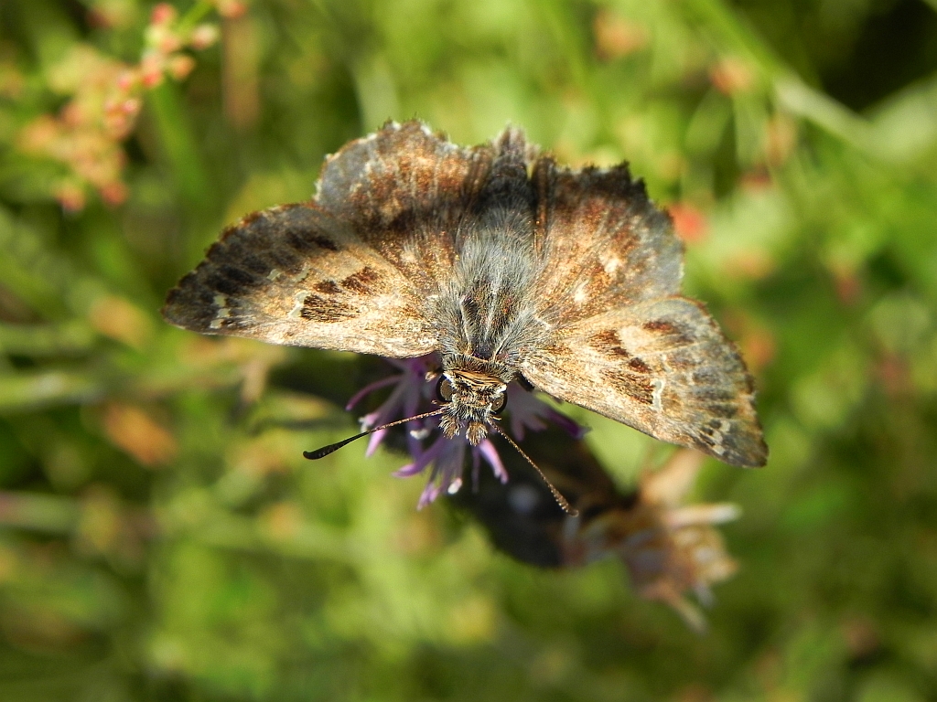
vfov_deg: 14.1
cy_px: 351
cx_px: 468
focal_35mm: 105
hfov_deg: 18.7
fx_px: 2842
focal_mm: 18.8
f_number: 4
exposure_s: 1/603
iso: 160
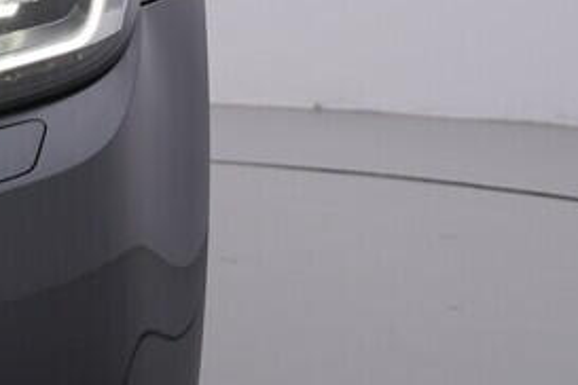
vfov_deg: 10.2
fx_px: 2167
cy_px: 227
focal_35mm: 135
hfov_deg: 15.0
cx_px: 68
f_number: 4.5
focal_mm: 24
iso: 125
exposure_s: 1/100
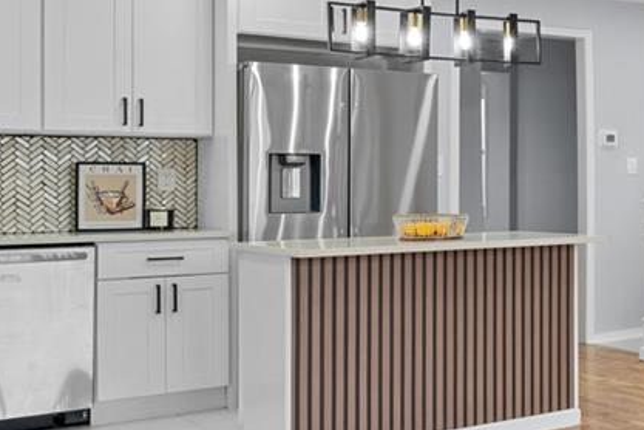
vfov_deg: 23.0
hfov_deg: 24.6
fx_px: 1055
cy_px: 177
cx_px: 1010
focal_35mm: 59
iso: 250
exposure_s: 1/6
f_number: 8
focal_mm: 12
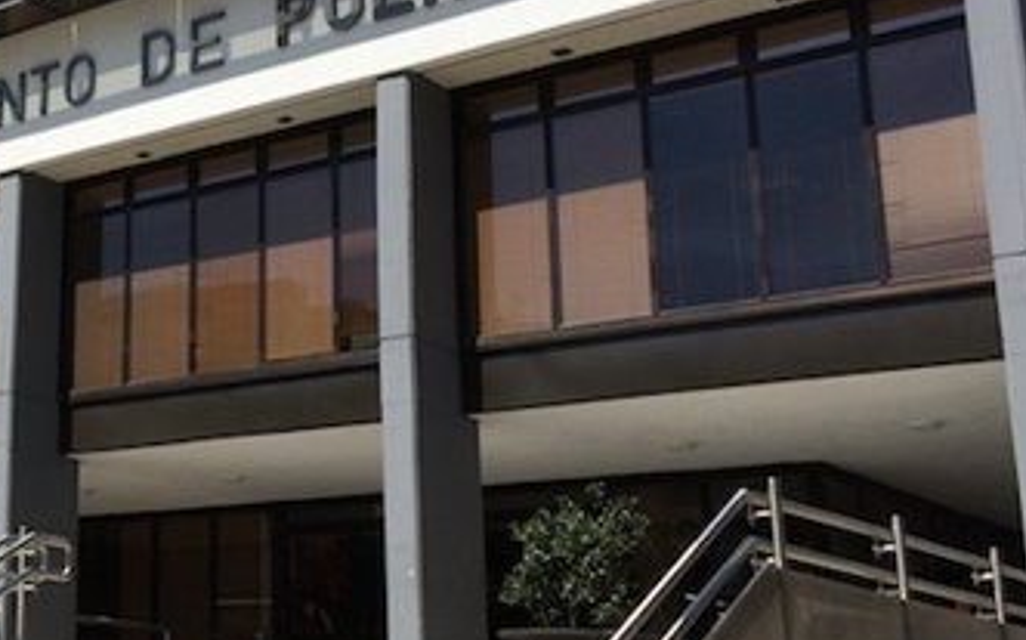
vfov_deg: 20.2
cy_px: 247
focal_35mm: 64
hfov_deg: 29.7
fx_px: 1788
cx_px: -15
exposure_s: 1/2933
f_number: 2.2
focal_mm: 4.15
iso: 32
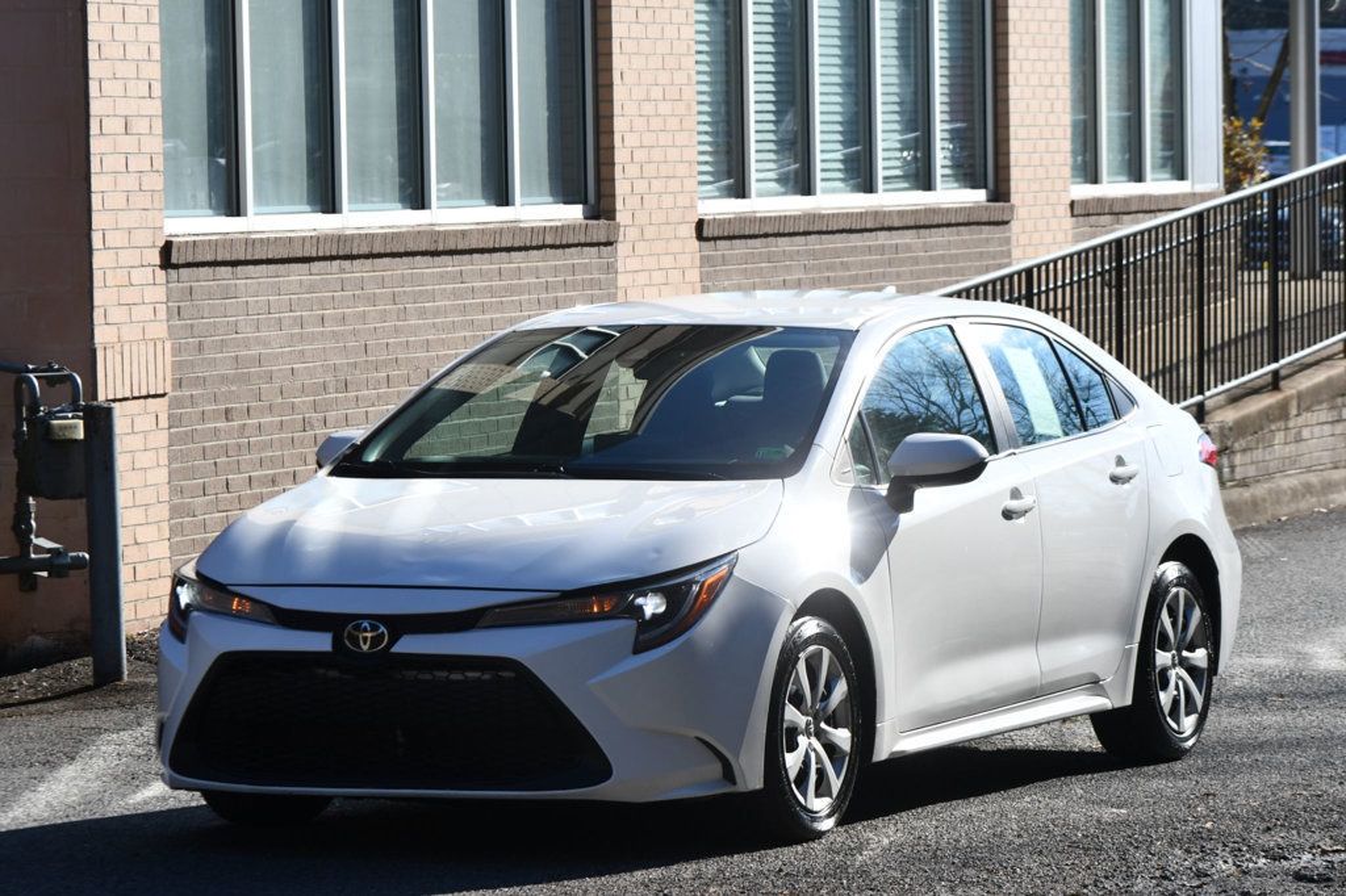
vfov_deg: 9.7
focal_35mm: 142
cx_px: 673
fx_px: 5307
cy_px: 448
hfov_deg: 14.5
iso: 110
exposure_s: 1/250
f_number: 8
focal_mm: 95
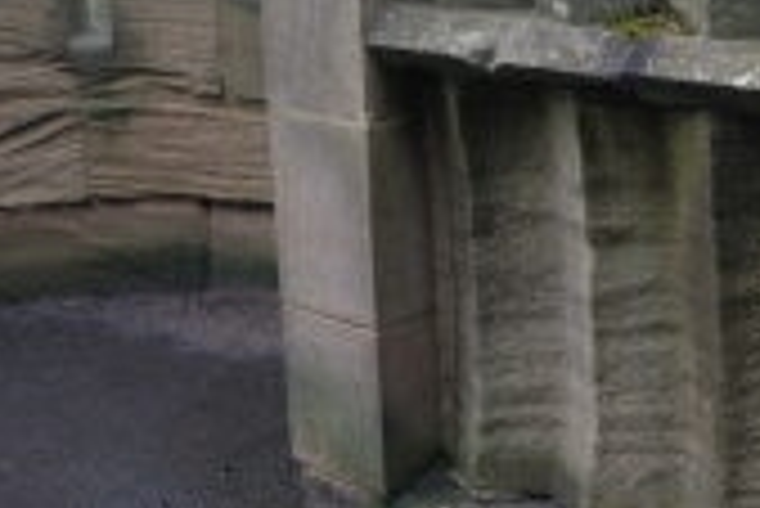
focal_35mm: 83
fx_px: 1754
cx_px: 603
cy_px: -25
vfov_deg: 16.1
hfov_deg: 24.1
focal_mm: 23
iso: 200
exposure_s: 1/125
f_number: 2.2
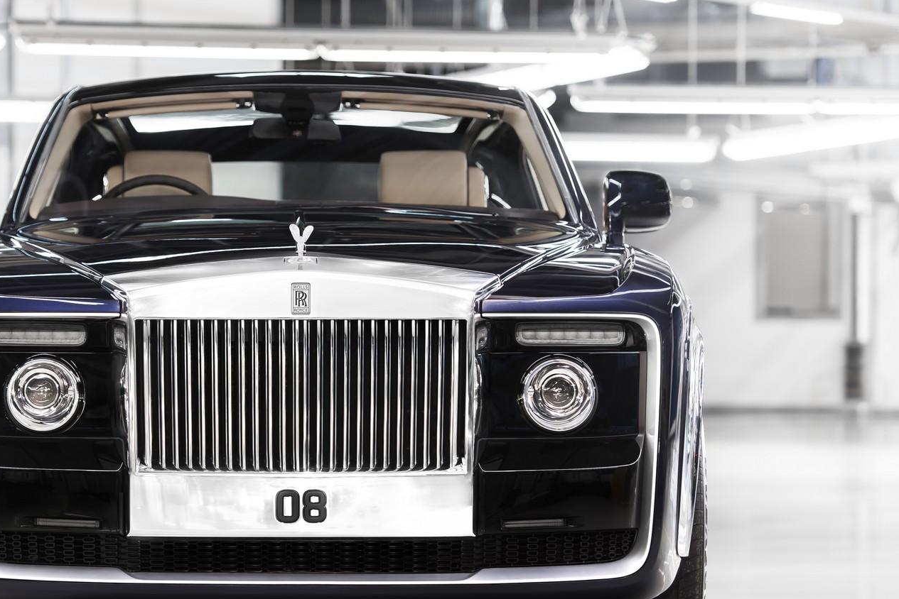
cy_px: 328
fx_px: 4246
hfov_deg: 12.1
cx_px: 298
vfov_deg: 8.1
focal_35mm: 170
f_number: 2.8
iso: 100
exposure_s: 1/13
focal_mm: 112
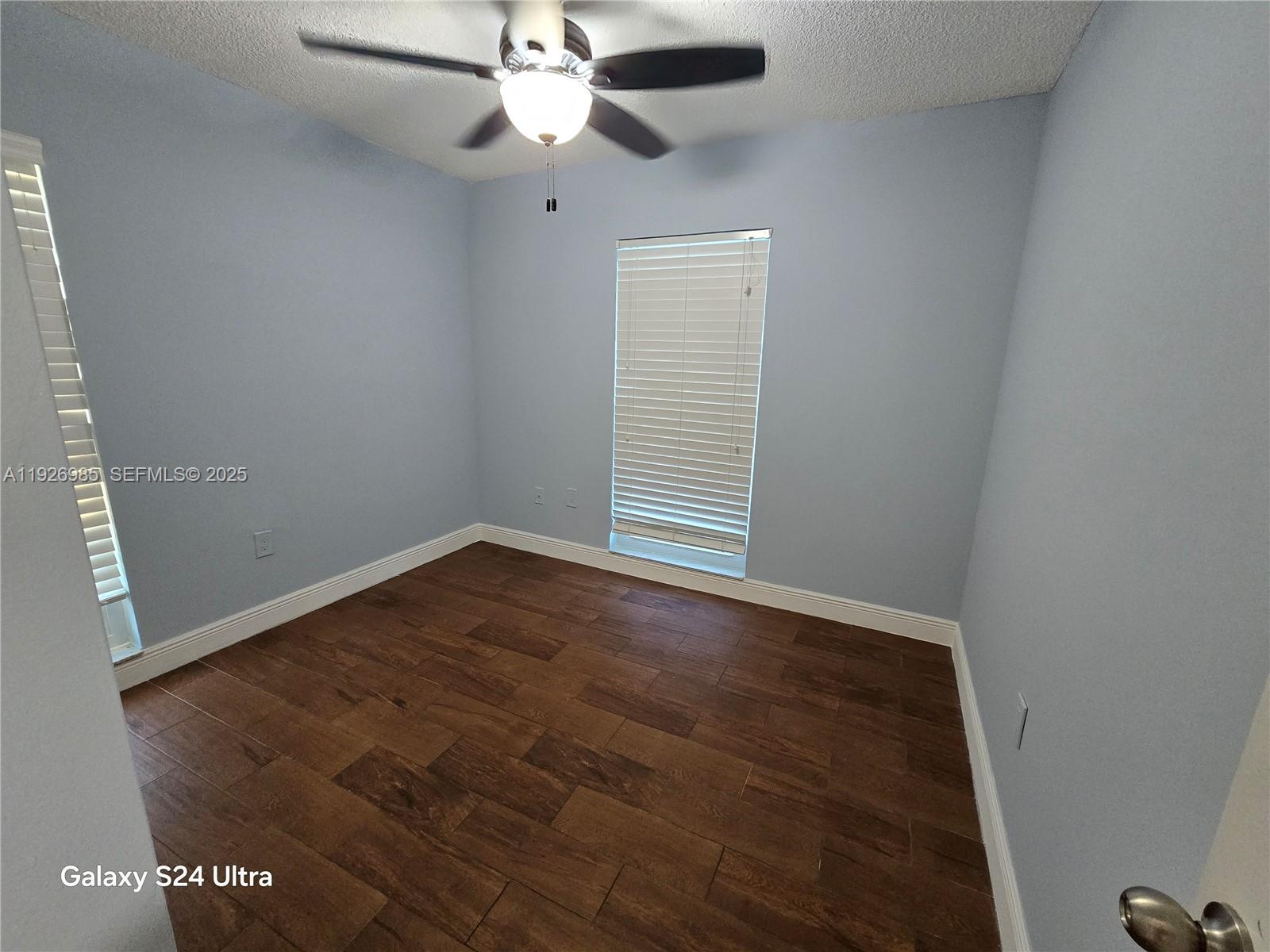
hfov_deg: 106.2
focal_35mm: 13
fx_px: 477
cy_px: 476
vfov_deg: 89.9
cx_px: 635
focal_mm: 2.2
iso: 640
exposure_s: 1/60
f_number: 2.2
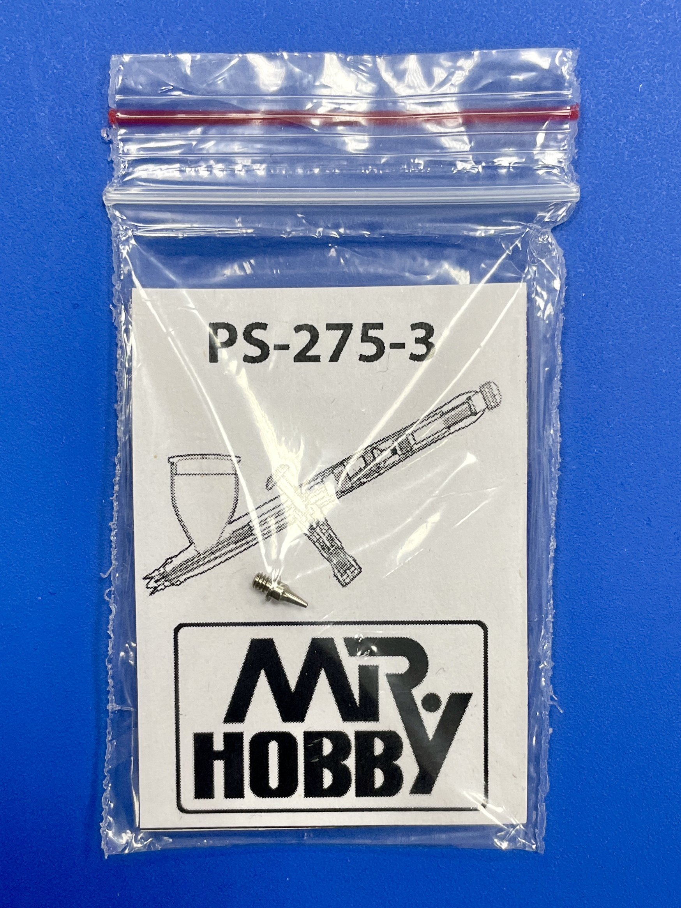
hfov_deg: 53.1
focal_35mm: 26
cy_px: 454
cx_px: 340
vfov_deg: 67.3
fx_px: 682
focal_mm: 4.2
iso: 125
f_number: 1.6
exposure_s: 1/100
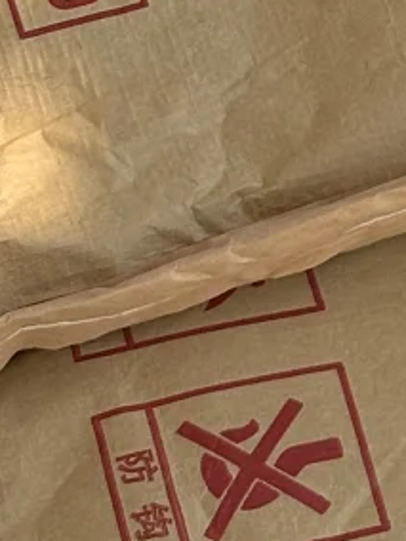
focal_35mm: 264
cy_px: 6
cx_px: 978
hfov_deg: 5.4
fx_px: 4128
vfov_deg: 7.5
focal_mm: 5.96
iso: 40
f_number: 1.6
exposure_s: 1/2012
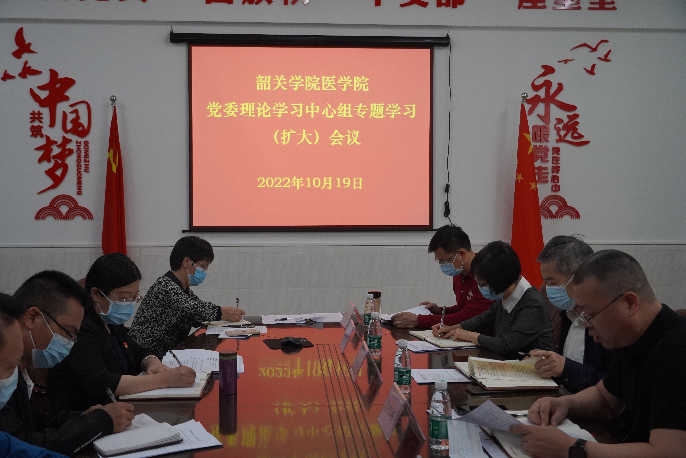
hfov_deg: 47.9
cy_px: 229
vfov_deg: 33.0
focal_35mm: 40
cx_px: 343
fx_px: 772
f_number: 4.5
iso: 1250
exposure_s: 1/160
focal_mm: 27
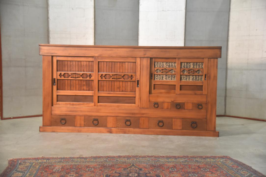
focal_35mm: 66
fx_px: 488
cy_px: 88
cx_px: 133
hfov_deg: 30.5
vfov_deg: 20.6
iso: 1000
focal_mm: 44
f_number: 4.5
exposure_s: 1/60
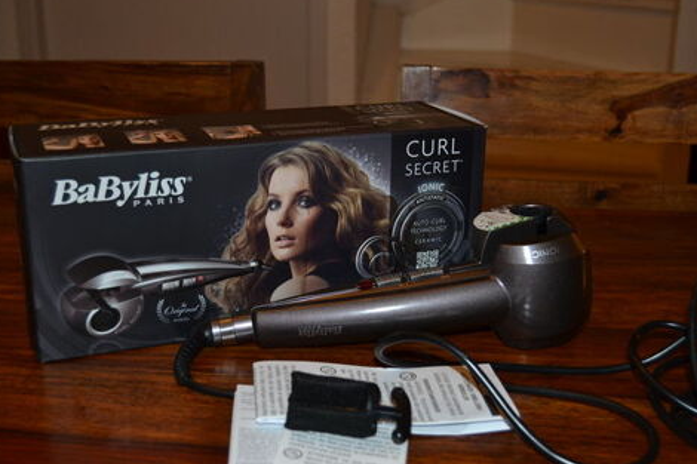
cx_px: 346
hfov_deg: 41.5
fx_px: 919
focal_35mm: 48
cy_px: 228
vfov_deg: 28.3
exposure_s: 1/60
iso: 1000
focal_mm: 31
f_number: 4.2
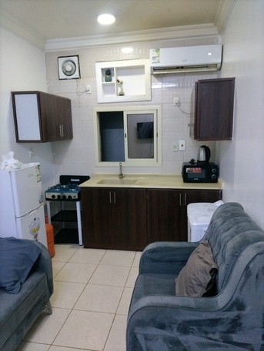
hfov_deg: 53.1
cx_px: 132
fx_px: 264
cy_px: 176
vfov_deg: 67.3
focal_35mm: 26
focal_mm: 4.7
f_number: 1.8
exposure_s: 1/50
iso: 2400
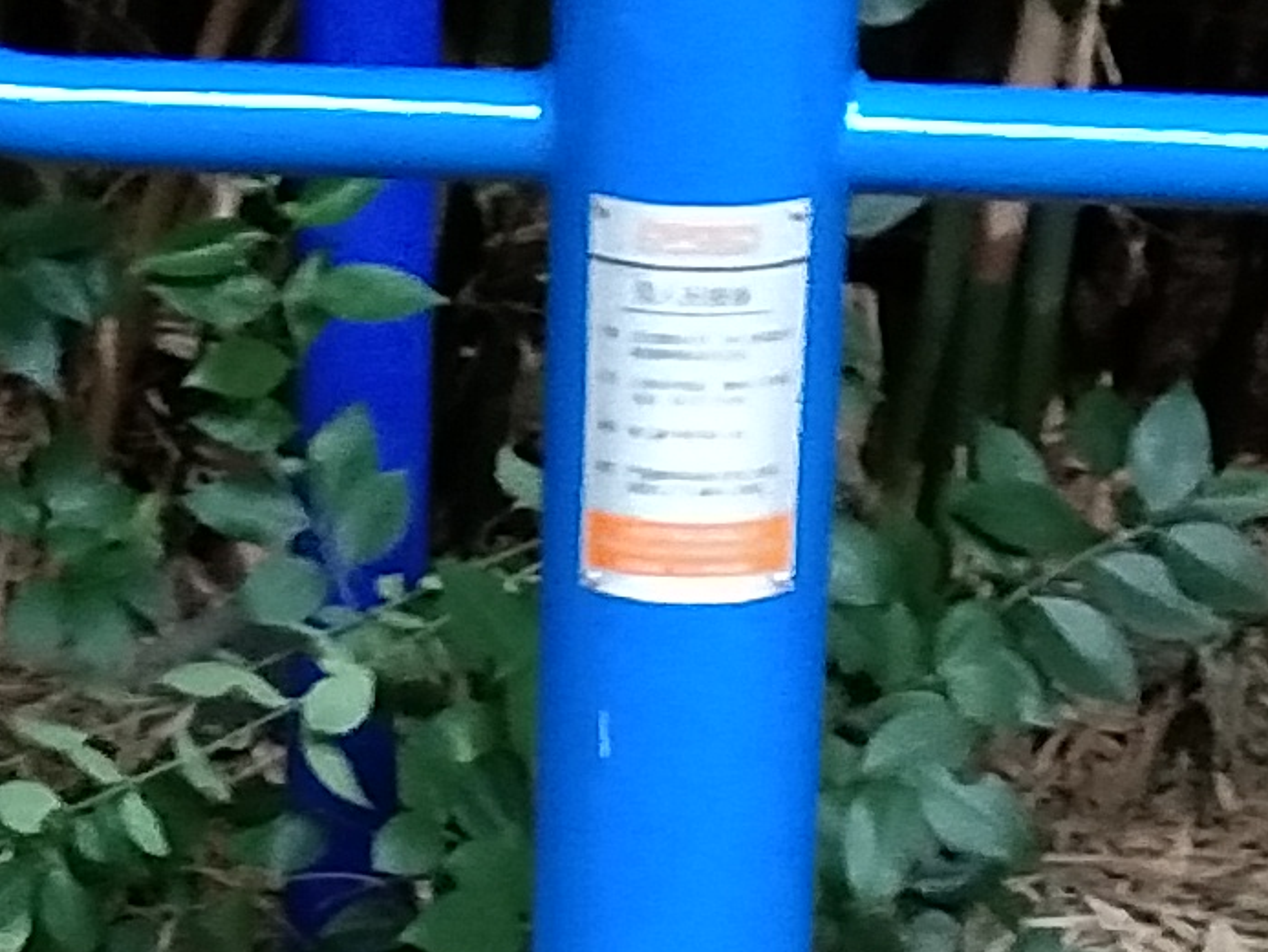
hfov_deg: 10.6
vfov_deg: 7.8
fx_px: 6814
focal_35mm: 186
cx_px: 465
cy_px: 1399
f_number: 2.2
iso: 500
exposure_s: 1/33.3
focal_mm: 3.69
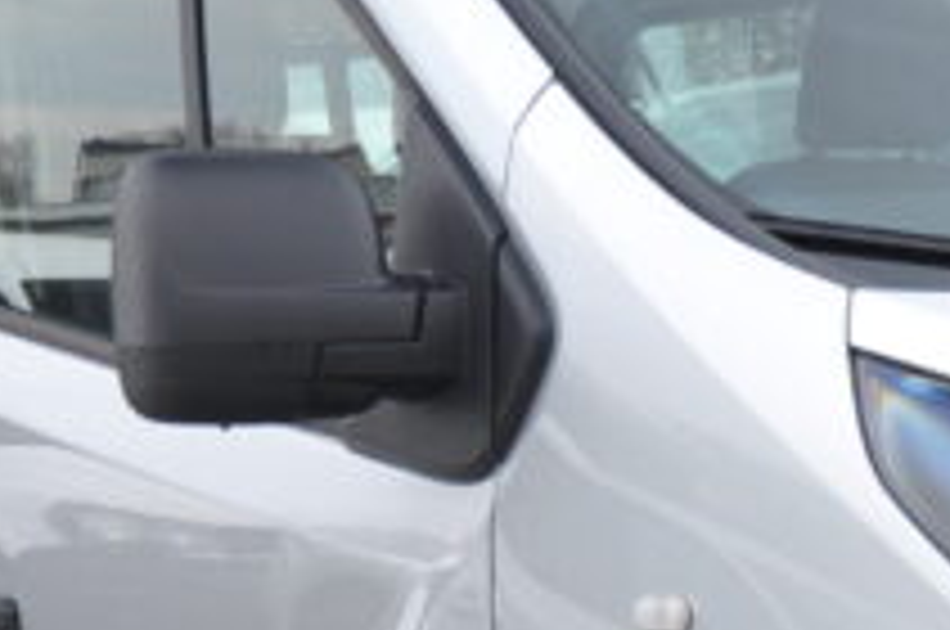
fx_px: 4216
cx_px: 900
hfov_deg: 12.7
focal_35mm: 160
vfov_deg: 8.5
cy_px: 684
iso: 400
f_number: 5.6
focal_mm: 22
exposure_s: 1/125
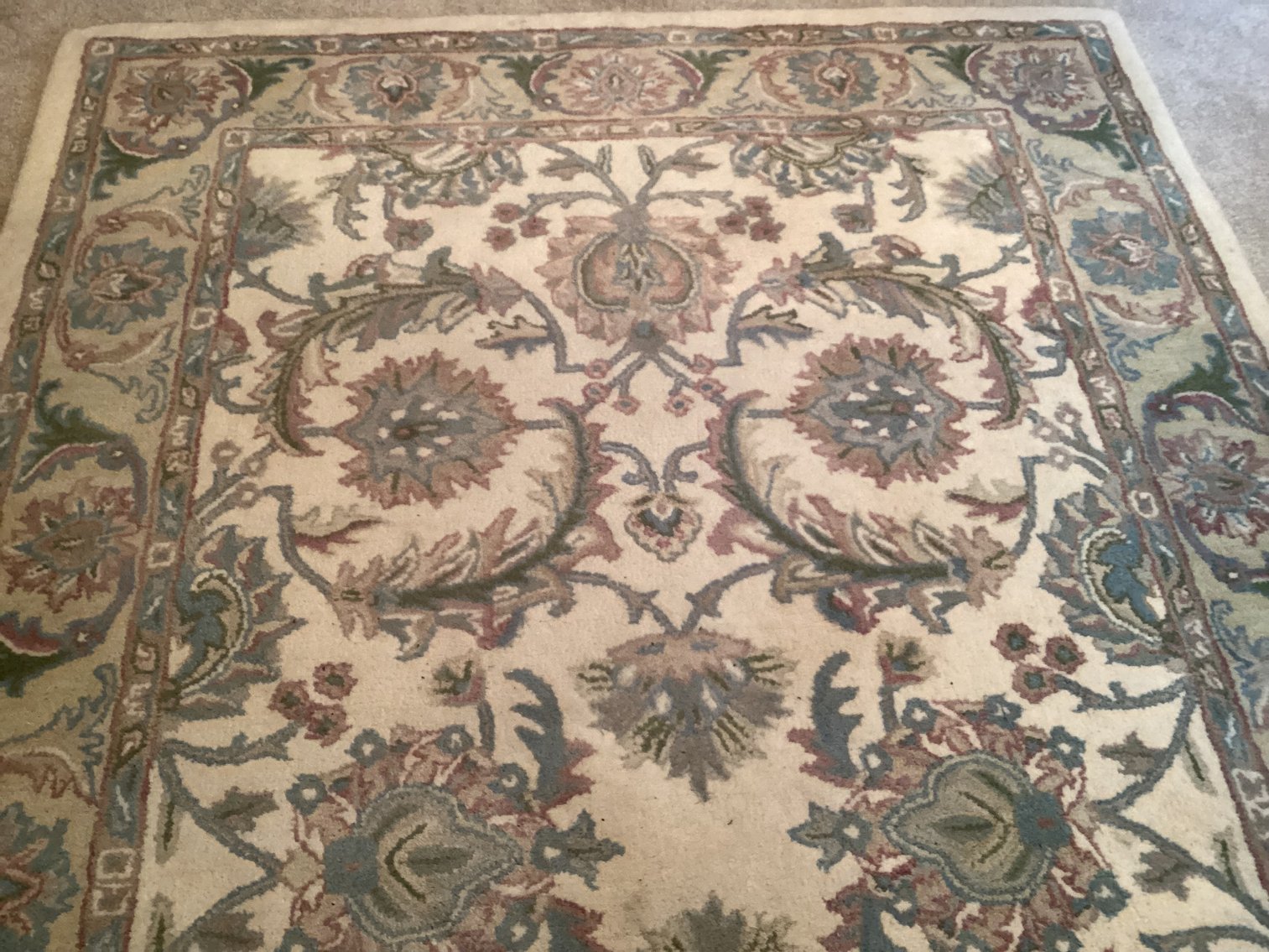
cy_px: 476
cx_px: 634
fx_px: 1137
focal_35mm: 31
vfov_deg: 45.4
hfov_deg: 58.3
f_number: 2.4
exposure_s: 1/30
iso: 400
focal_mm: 3.3
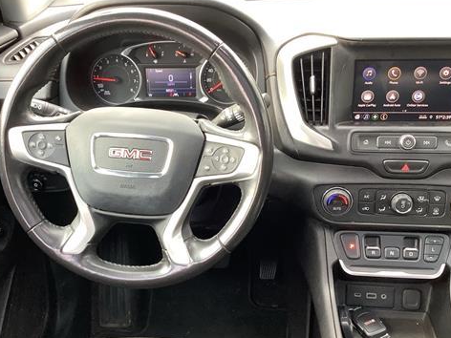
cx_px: 202
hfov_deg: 44.7
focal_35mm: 42
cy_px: 188
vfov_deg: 34.3
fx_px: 547
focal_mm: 3.3
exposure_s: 1/60
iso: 80
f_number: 2.4
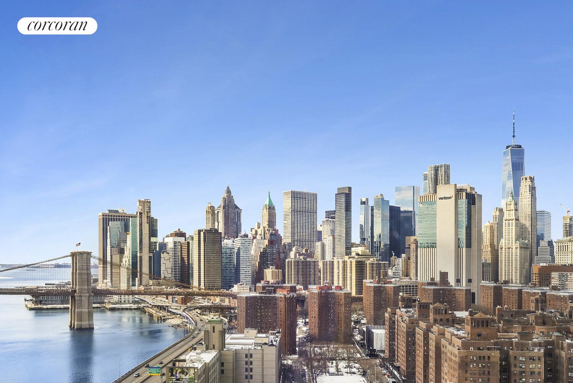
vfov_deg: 37.9
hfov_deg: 54.4
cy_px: 192
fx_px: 557
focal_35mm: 35
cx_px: 286
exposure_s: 1/320
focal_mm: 35
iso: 1600
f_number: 14
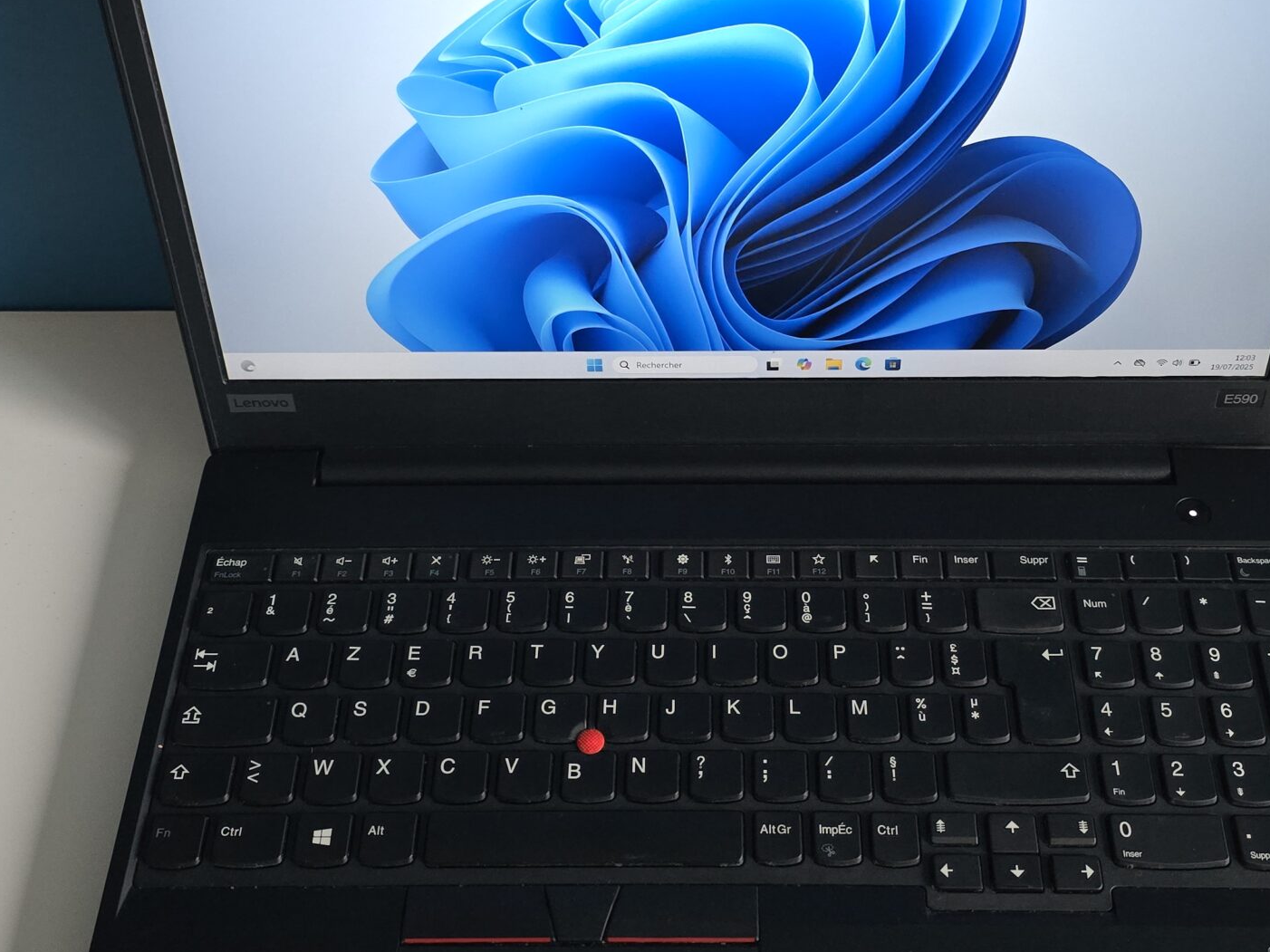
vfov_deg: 34.3
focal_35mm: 42
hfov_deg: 44.8
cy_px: 457
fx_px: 1541
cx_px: 686
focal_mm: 6.3
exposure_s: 1/50
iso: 1600
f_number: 1.7
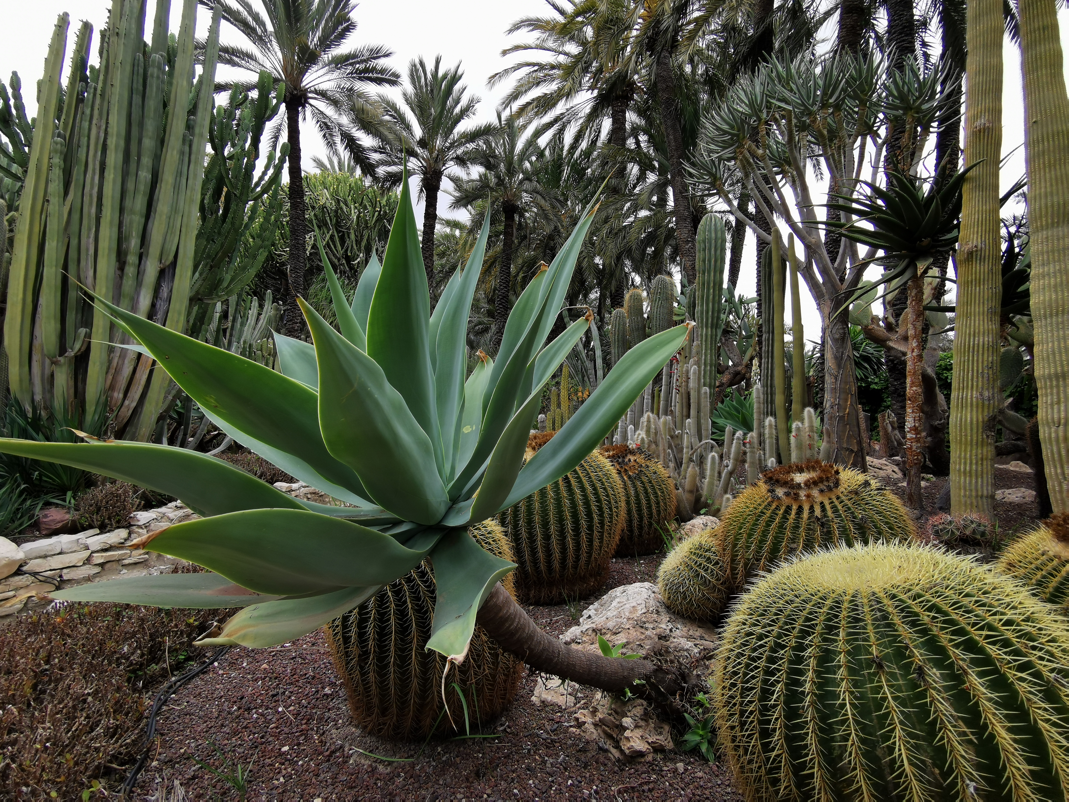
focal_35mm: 18
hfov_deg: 87.8
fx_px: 556
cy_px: 401
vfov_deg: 71.6
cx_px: 534
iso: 50
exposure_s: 1/219
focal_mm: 2.35
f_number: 2.2
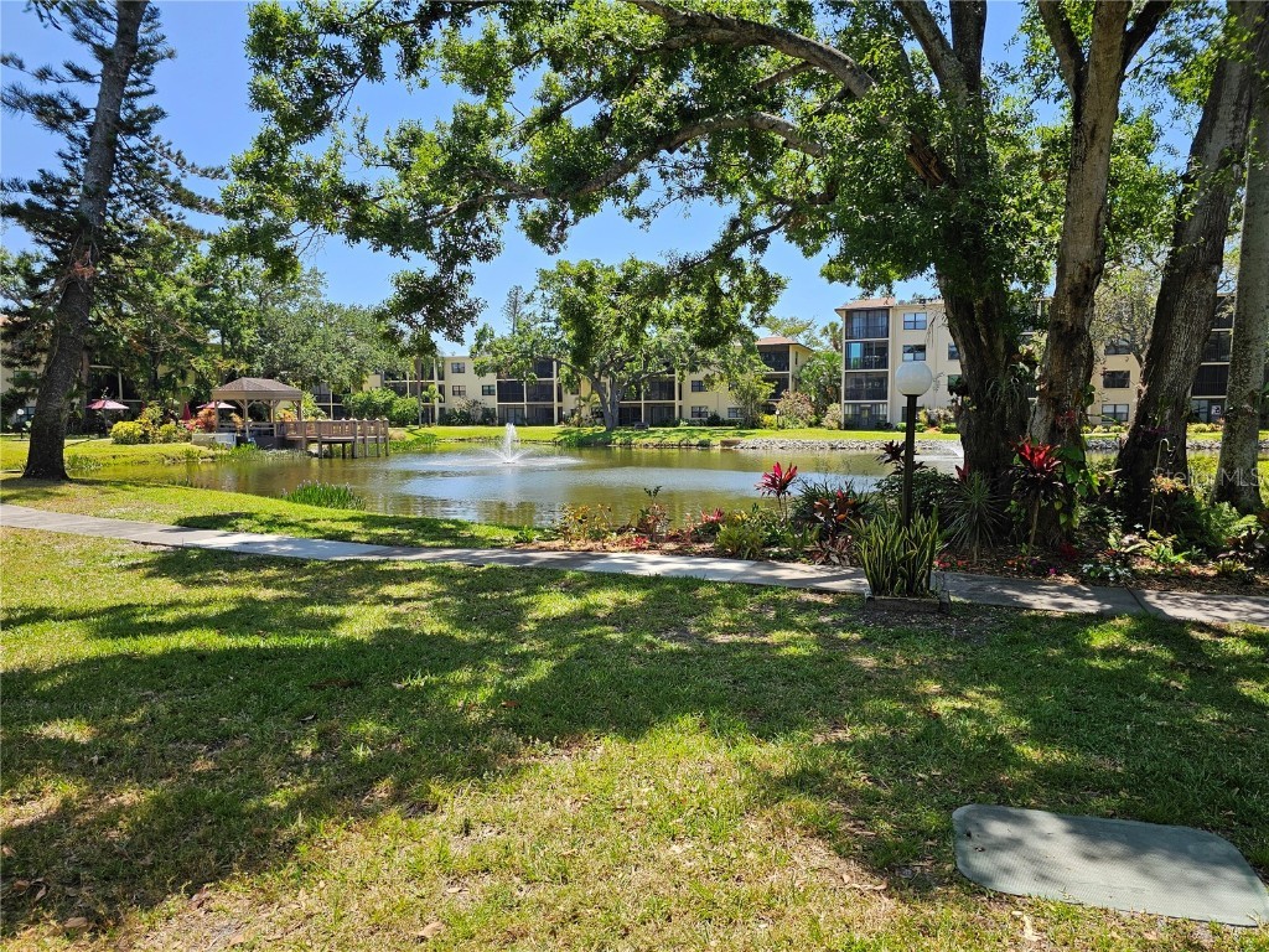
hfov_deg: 73.9
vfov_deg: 58.9
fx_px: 843
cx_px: 634
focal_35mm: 23
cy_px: 476
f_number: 1.7
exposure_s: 1/719
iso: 20
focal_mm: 6.3
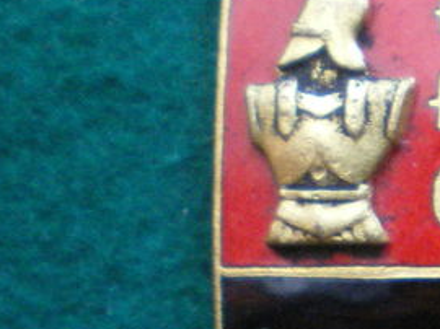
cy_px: 378
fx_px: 1791
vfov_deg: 10.4
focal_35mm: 141
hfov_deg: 13.5
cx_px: 565
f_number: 3.1
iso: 400
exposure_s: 1/20
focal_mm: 6.3
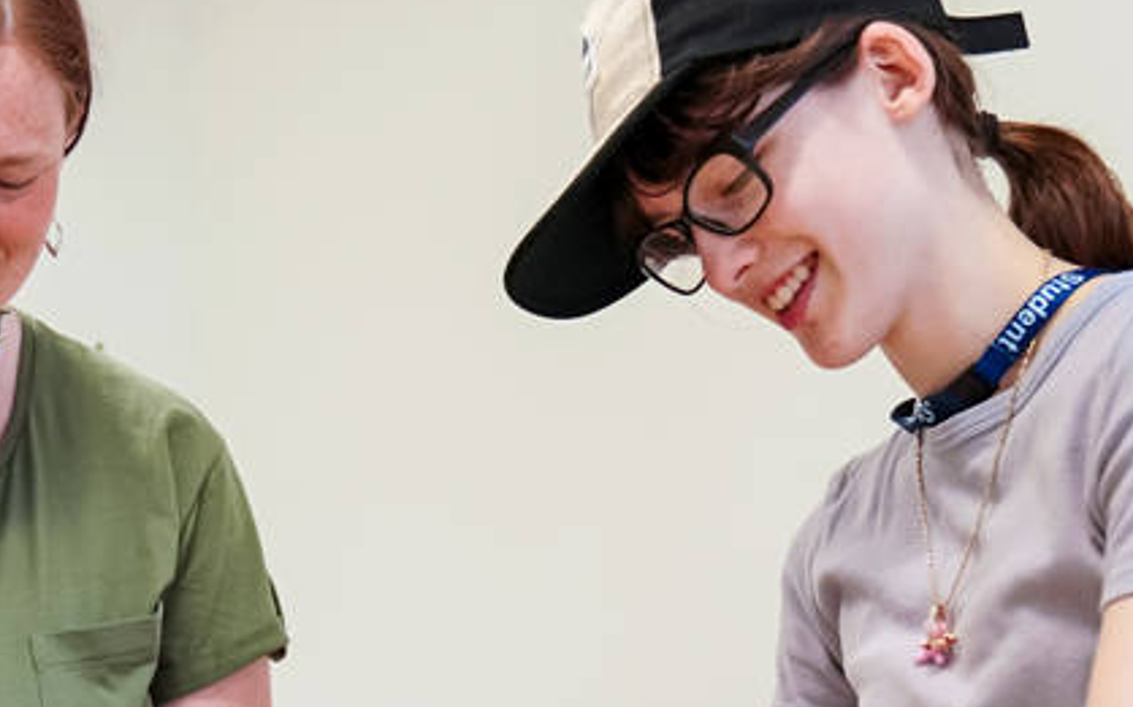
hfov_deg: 24.9
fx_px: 2562
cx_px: 482
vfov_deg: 15.5
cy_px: 670
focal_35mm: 83
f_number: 2.8
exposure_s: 1/125
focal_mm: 23
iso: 640
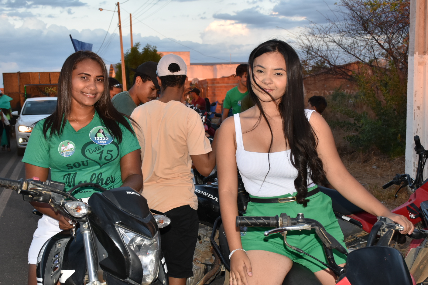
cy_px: 163
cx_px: 206
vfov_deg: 28.9
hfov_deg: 42.3
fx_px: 554
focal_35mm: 47
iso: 500
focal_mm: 27
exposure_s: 1/100
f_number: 5.6
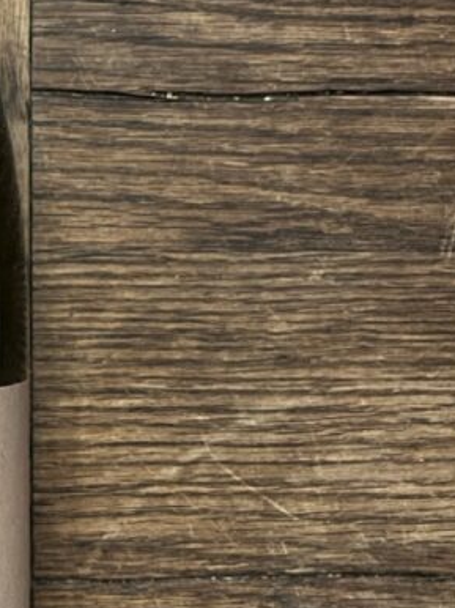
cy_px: 216
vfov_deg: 28.0
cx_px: -129
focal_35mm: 69
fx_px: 1211
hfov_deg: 19.7
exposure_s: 1/33
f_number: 1.6
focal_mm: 5.1
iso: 640
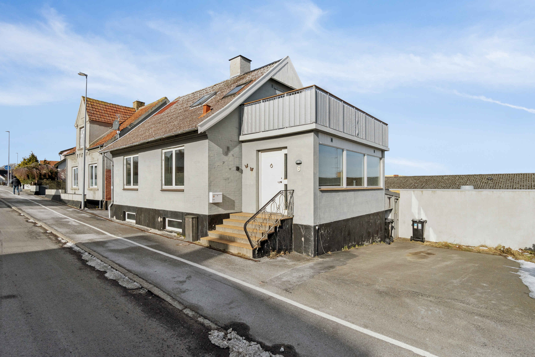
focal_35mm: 18
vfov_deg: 67.4
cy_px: 178
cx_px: 268
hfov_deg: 90.0
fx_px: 267
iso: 200
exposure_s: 1/1600
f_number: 8
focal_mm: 12
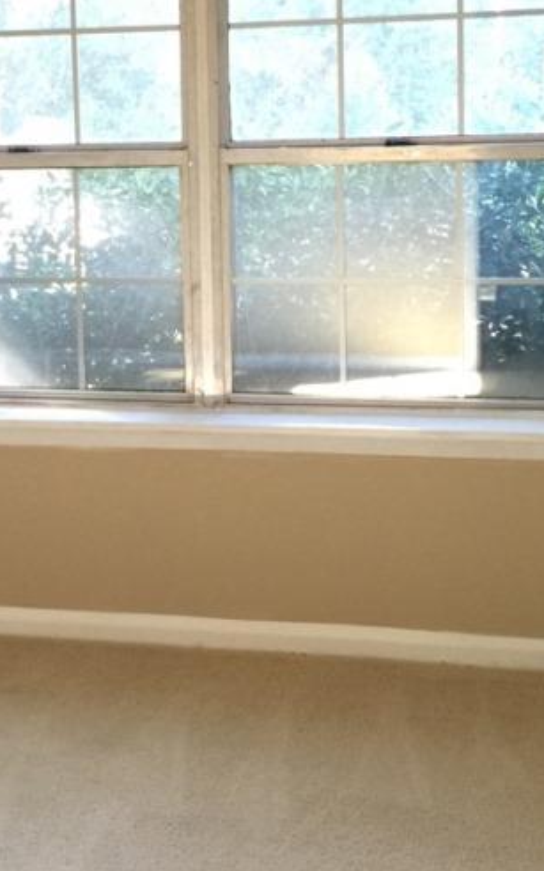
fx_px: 1520
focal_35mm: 64
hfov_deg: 20.1
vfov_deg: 31.7
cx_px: 136
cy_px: 280
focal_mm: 4.15
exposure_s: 1/10
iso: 125
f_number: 2.2
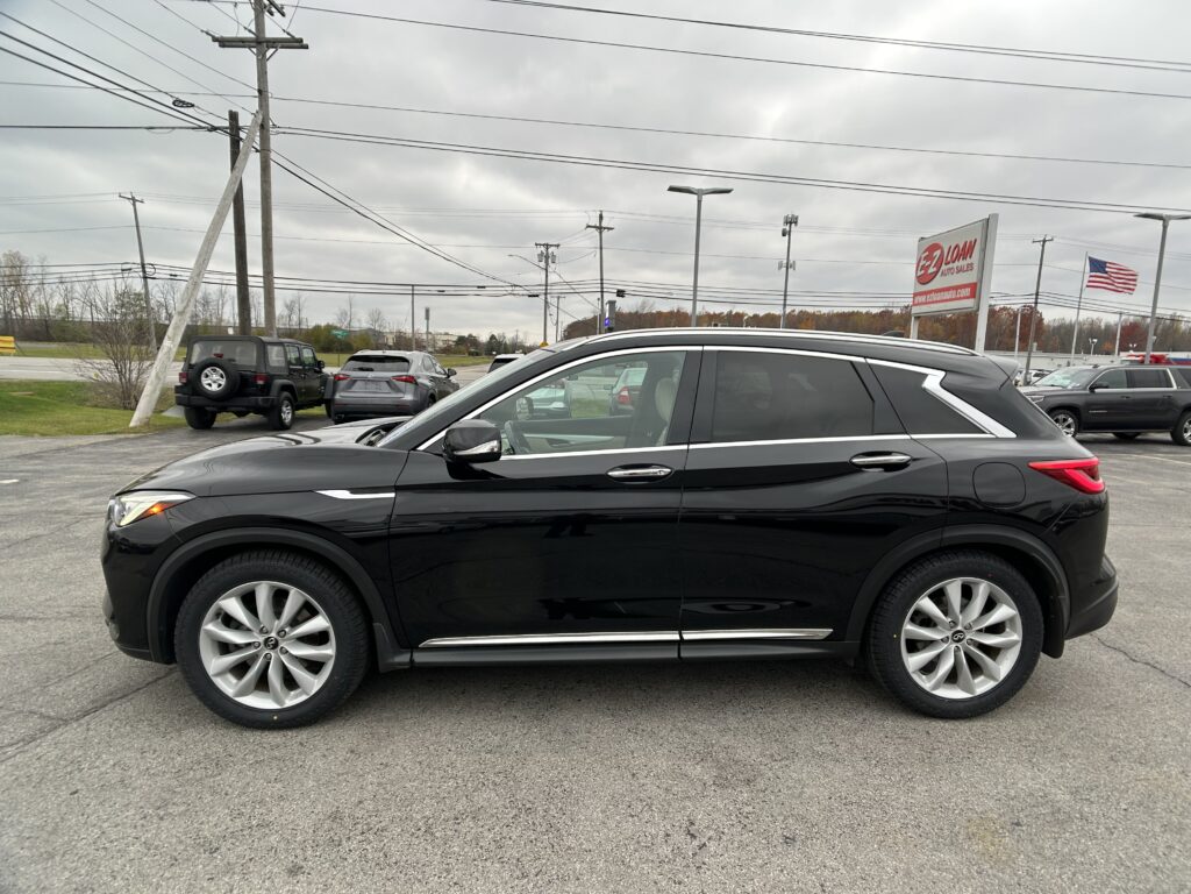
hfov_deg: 67.3
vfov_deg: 53.1
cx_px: 596
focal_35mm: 26
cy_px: 447
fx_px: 895
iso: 32
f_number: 1.5
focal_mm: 5.7
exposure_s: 1/121
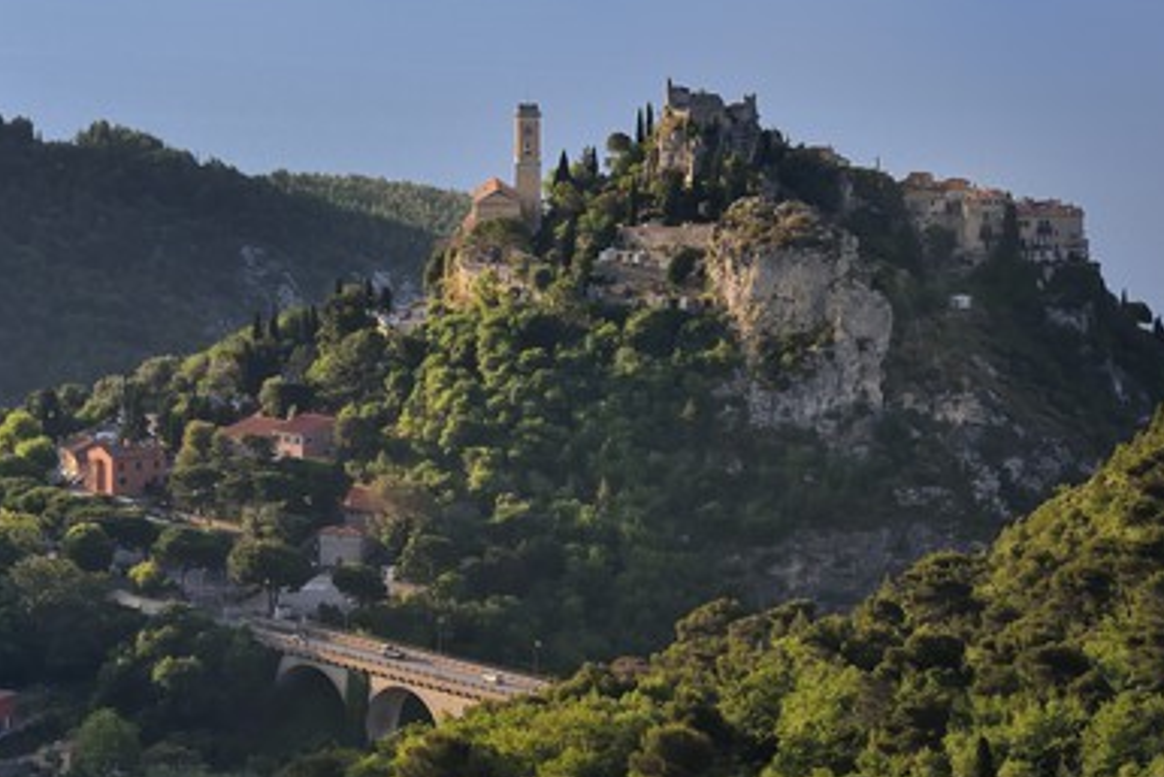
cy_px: 378
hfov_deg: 11.4
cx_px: 584
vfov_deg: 7.6
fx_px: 5822
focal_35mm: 180
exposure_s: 1/200
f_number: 10
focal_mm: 165
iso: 200
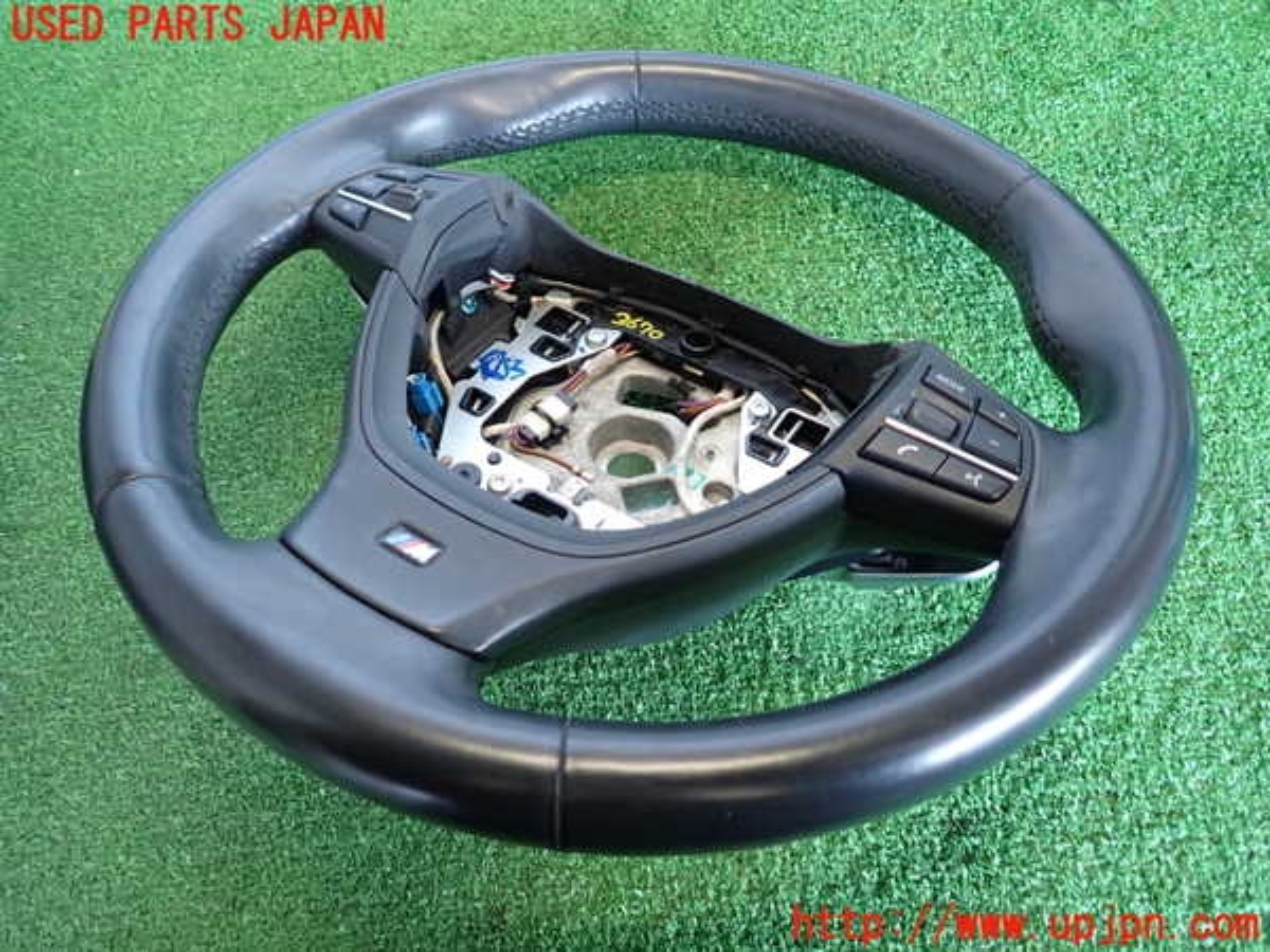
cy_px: 476
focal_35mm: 25
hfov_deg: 69.4
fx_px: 917
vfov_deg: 54.9
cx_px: 635
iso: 200
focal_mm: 4.5
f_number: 2
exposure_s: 1/30
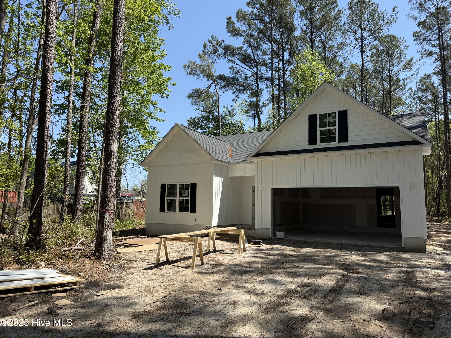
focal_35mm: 24
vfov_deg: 56.8
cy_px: 169
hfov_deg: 71.6
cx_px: 226
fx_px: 313
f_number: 1.78
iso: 80
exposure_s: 1/2703
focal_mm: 6.76
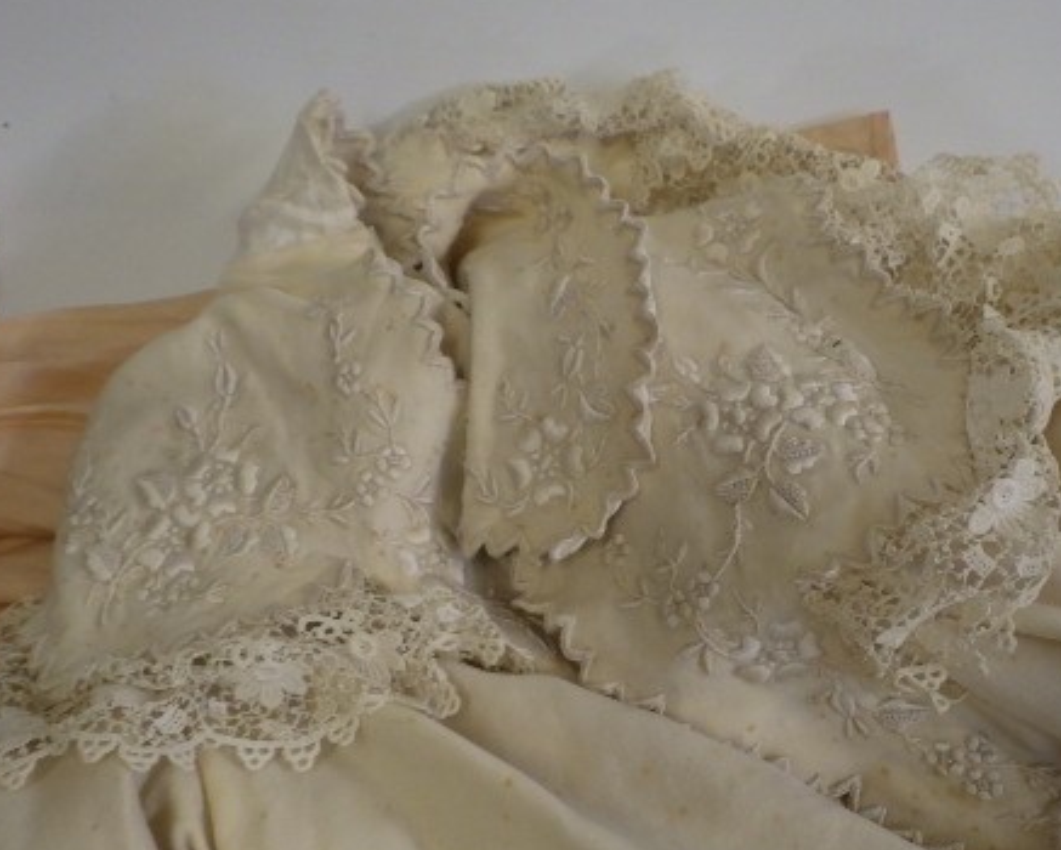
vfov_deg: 37.3
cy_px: 488
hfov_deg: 45.4
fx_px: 1257
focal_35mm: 40
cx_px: 668
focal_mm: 5
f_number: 3.5
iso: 320
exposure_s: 1/45
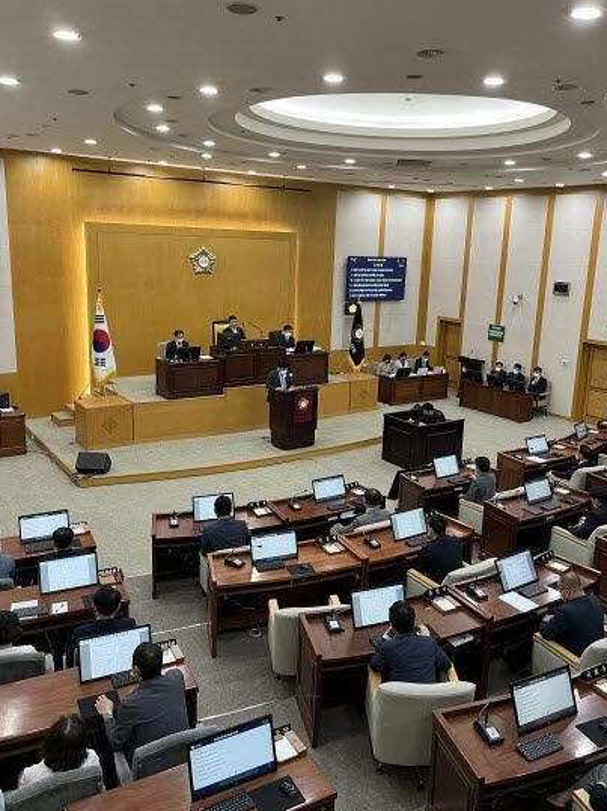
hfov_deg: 48.2
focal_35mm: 29
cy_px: 383
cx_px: 325
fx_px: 679
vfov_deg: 61.6
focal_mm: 5.1
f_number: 1.6
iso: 80
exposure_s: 1/60
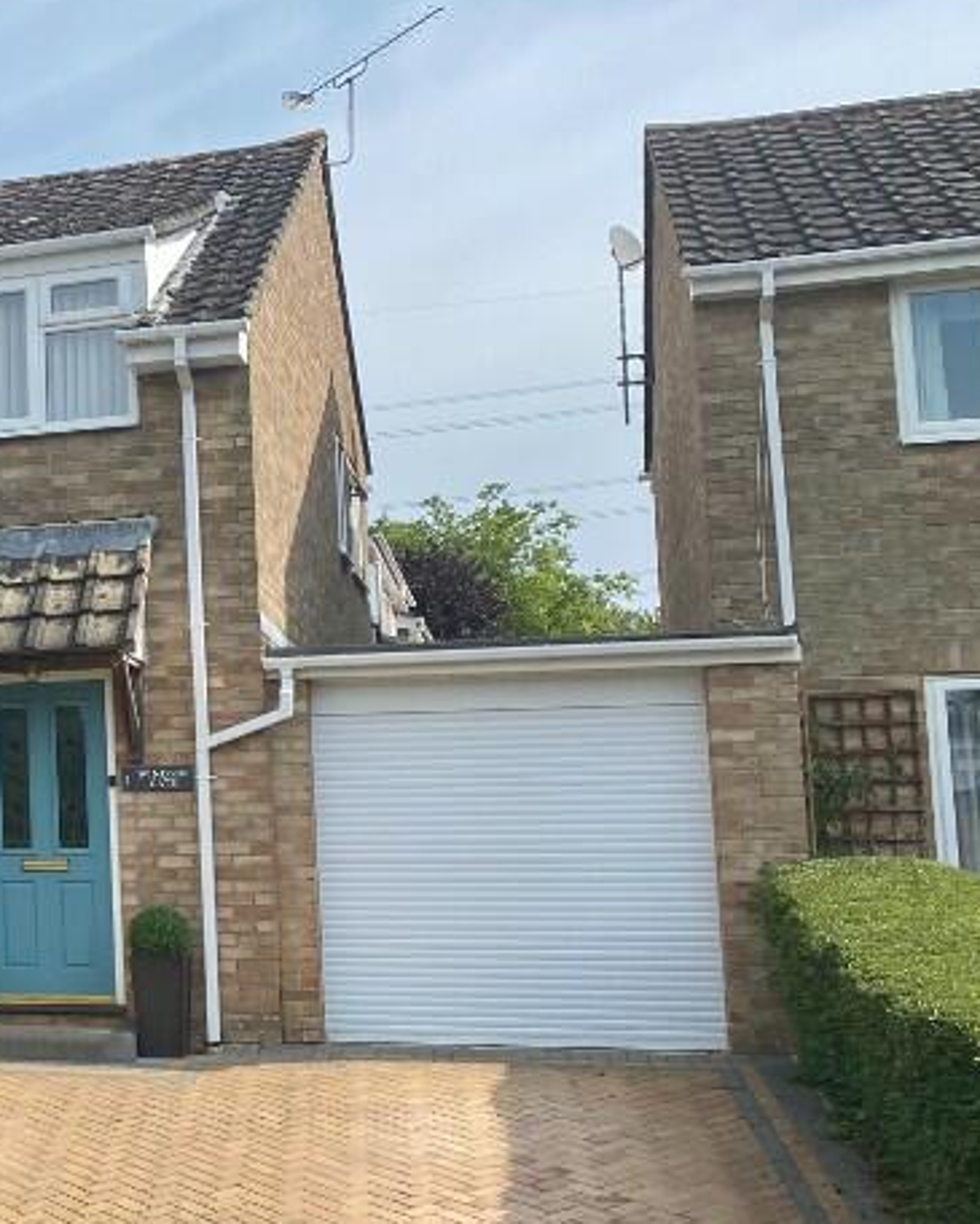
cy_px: 647
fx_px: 2066
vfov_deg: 33.0
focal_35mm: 57
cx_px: -320
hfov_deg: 23.4
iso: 32
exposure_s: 1/2571
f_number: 1.8
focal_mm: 4.25
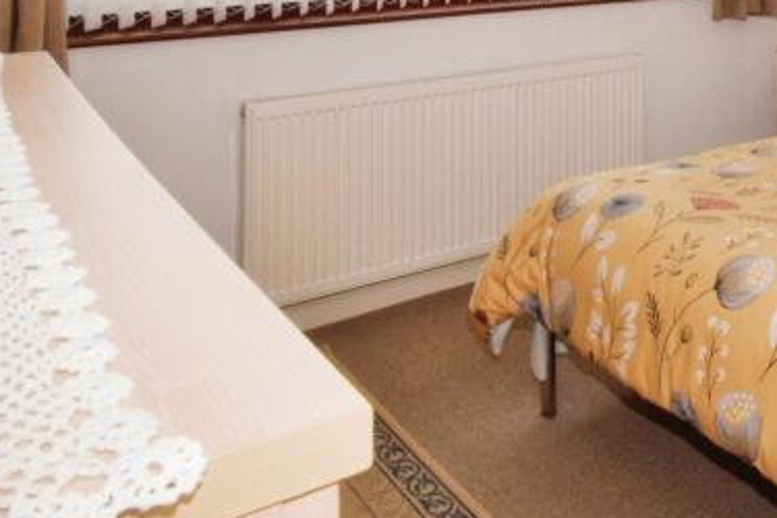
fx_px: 885
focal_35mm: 41
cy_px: -96
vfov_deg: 28.6
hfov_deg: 43.3
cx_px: 700
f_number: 20
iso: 1000
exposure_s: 1/60
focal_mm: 10
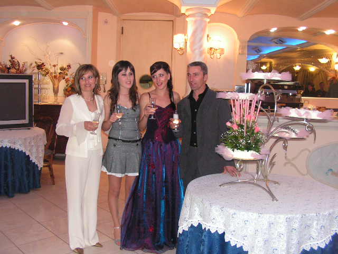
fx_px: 352
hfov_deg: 51.4
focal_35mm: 36
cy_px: 127
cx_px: 169
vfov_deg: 39.7
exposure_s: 1/40
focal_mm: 6
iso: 200
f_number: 3.2
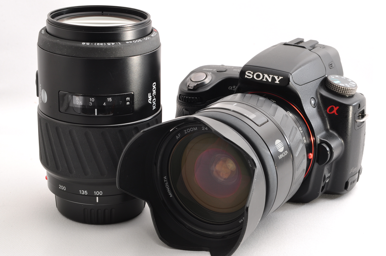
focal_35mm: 72
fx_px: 771
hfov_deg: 28.1
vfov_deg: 18.9
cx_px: 193
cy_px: 128
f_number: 18
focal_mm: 48
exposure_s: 1/125
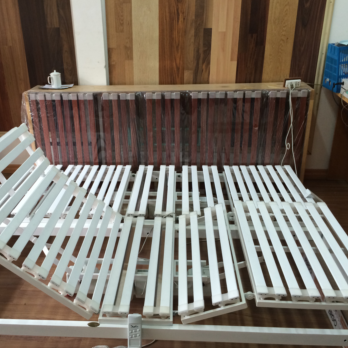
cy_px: 173
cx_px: 151
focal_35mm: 36
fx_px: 409
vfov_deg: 46.0
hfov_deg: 45.9
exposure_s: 1/33
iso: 50
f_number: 2.2
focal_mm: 4.12
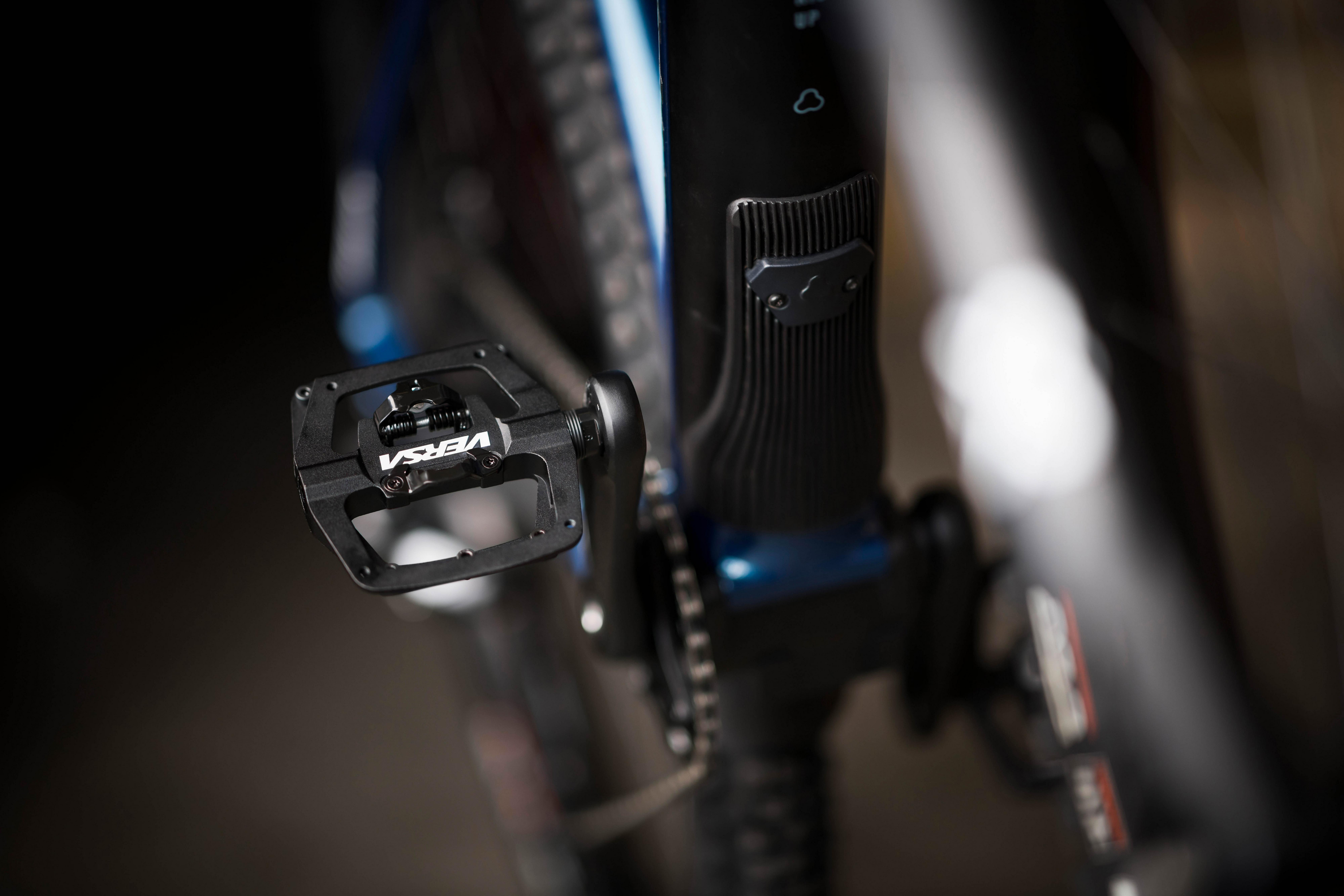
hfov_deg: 19.5
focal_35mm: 105
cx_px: 672
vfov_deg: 13.0
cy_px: 448
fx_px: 3920
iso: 250
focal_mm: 105
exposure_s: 1/1000
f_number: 1.4
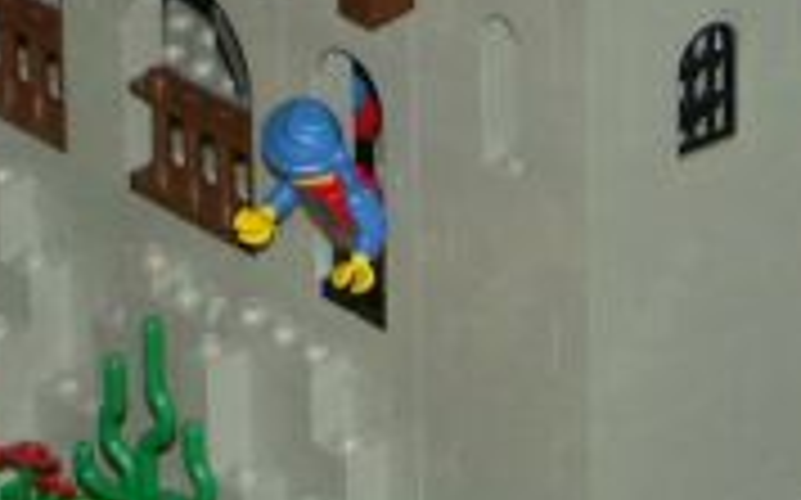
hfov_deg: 5.3
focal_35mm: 397
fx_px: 8661
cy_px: -279
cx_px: 292
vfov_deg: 3.3
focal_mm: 16.59
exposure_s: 1/60
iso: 200
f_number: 3.2
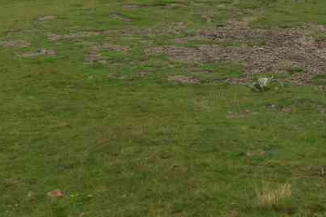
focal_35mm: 101
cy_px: -20
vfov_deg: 13.3
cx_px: 125
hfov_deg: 20.2
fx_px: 913
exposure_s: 1/80
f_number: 11
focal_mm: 26.9
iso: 200
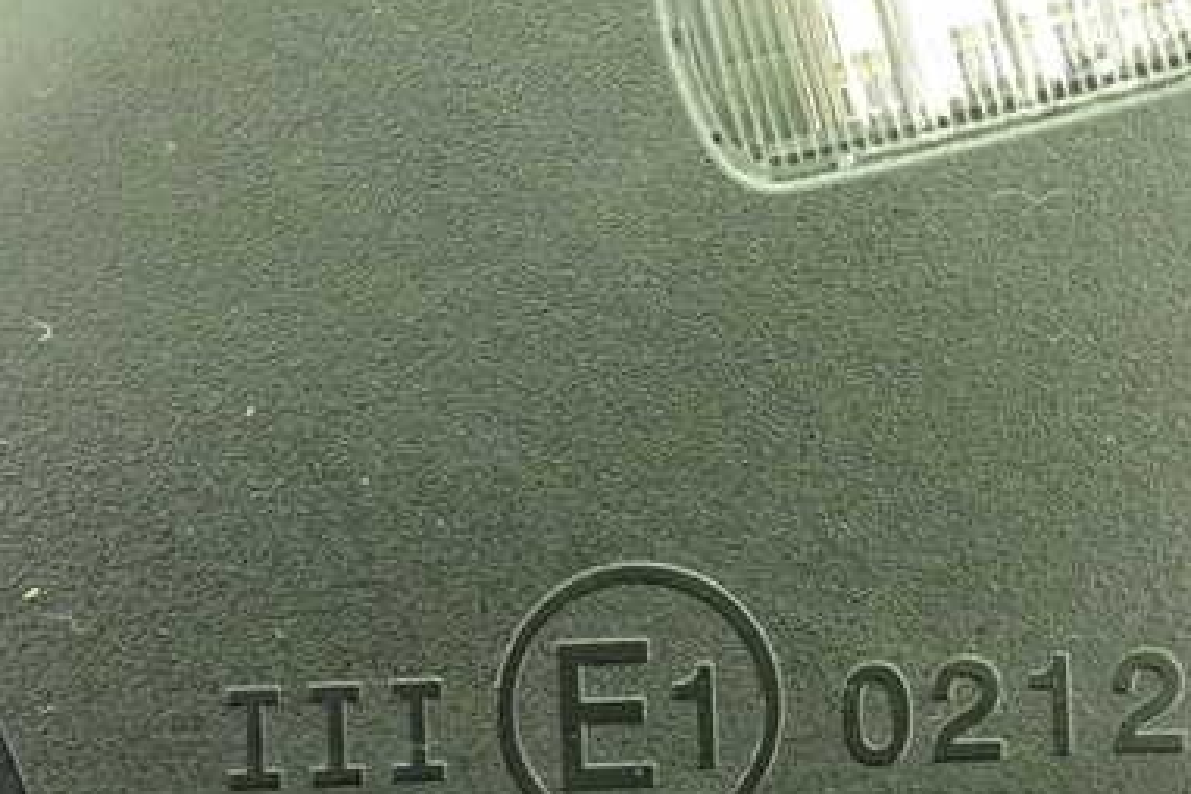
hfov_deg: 24.8
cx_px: 560
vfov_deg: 16.6
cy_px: 316
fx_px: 2713
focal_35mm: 82
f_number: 3.2
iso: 2500
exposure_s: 1/125
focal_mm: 9.01
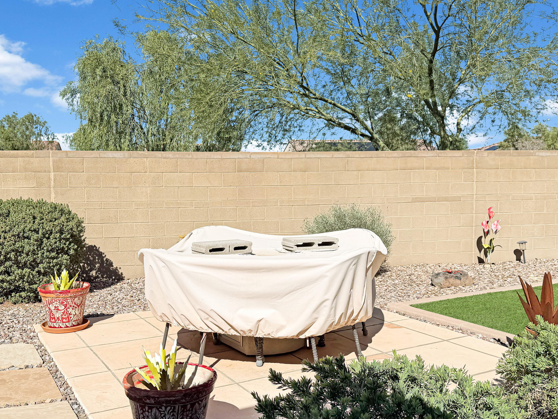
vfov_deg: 43.6
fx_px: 516
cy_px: 278
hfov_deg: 56.7
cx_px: 253
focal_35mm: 32
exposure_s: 1/10309
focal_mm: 6.76
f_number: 1.78
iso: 80
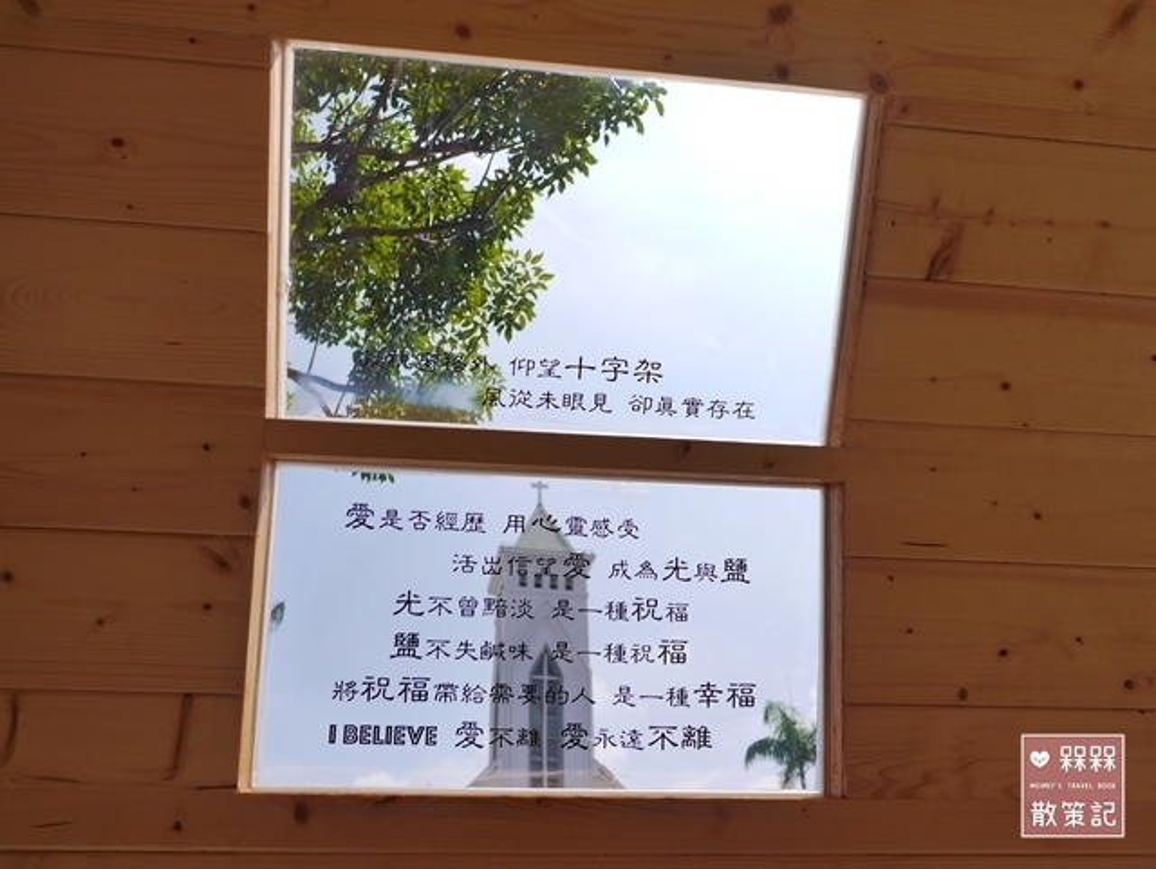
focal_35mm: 30
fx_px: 1003
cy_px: 434
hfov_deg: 59.9
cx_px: 578
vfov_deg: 46.9
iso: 200
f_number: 3.5
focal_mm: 15
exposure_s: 1/4000
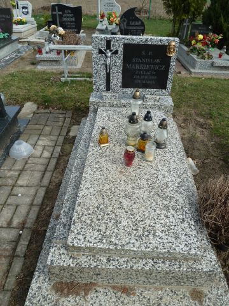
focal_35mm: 25
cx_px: 114
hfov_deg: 54.9
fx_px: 221
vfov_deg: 69.4
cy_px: 153
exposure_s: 1/320
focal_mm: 4.1
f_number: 4
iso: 80
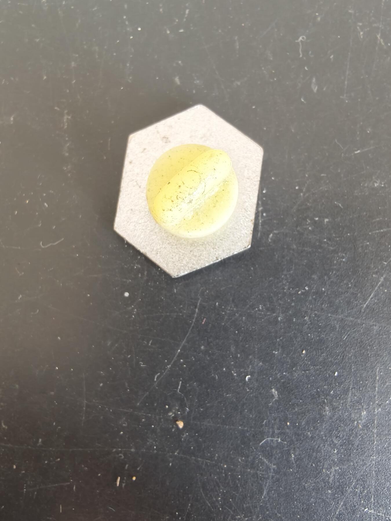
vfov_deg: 73.9
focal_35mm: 23
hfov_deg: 58.9
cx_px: 196
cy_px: 260
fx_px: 346
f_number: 2
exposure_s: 1/50
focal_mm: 2.32
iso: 320
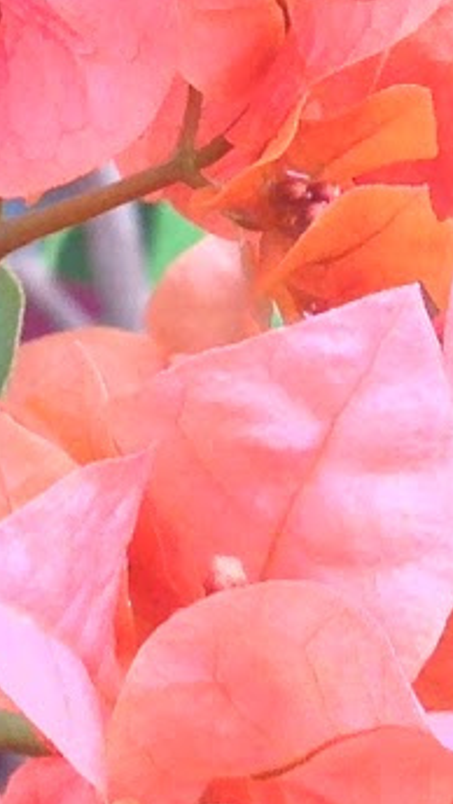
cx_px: 306
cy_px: 1206
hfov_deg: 5.7
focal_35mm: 214
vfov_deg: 9.8
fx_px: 4561
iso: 50
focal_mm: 4.12
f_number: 2.4
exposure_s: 1/60
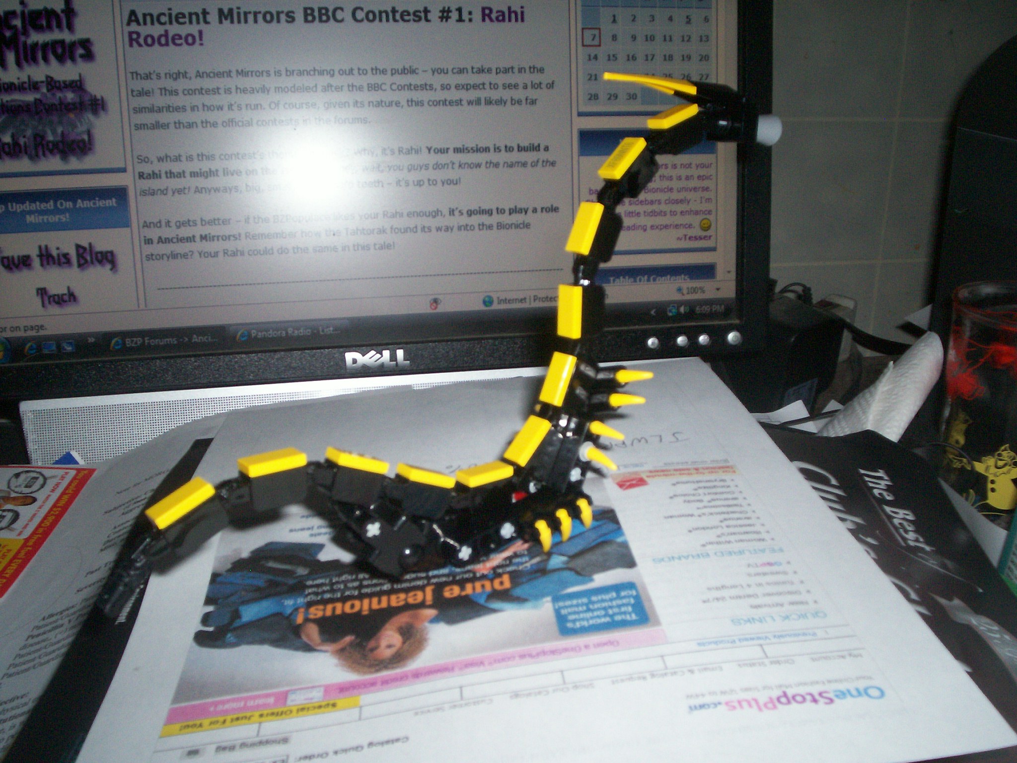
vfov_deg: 39.7
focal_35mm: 36
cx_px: 508
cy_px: 382
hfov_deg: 51.4
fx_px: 1058
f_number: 4.5
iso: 140
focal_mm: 5.9
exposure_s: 1/64
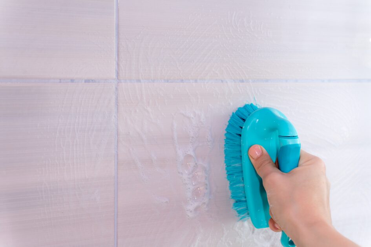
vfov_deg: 23.0
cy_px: 124
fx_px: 608
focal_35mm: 59
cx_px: 186
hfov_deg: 33.9
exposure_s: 1/80
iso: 100
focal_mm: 59
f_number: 6.3
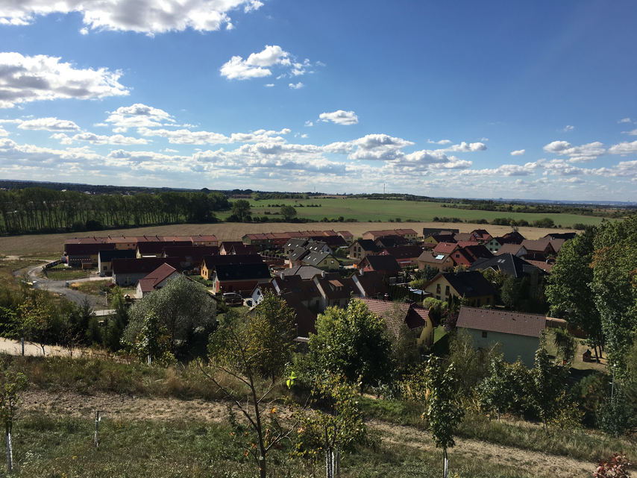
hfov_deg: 61.6
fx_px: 534
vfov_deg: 48.2
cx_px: 318
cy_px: 239
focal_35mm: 29
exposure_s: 1/2262
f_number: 2.2
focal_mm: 4.15
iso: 25
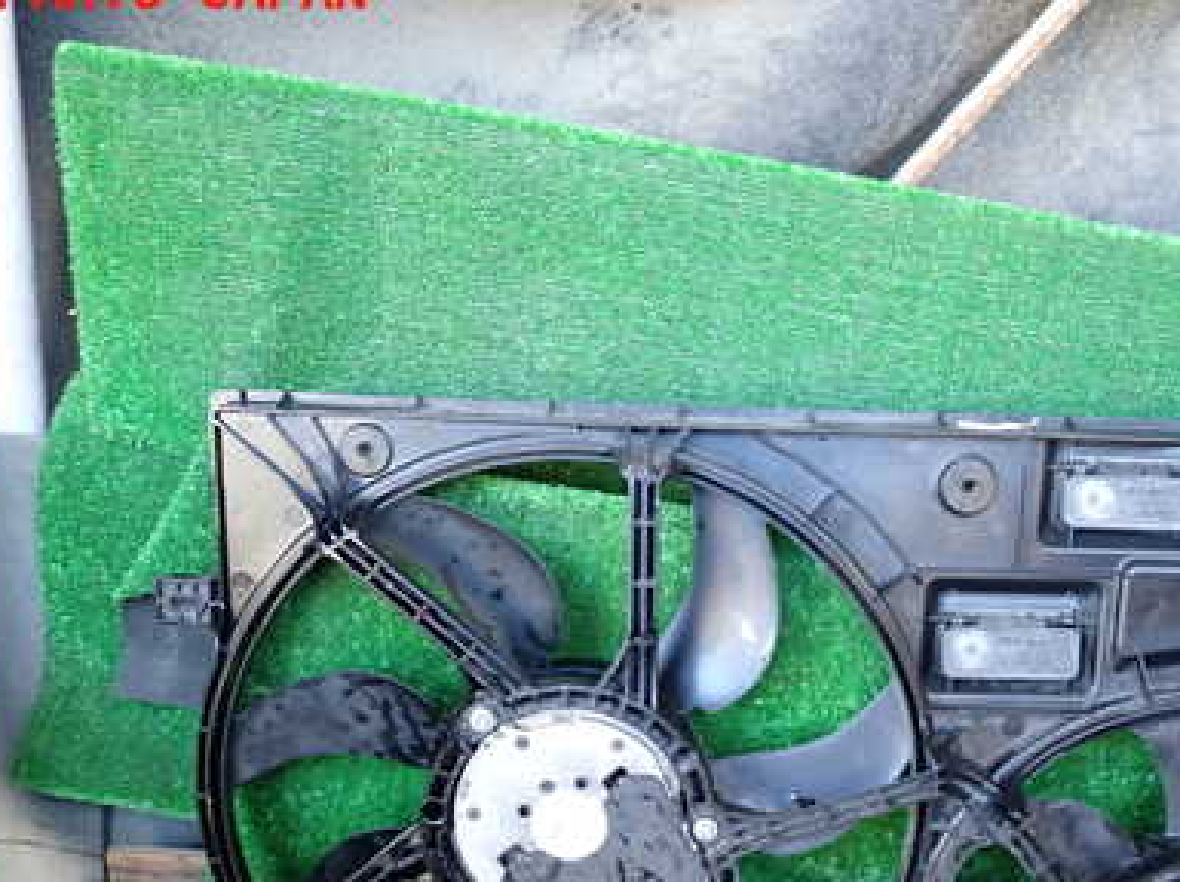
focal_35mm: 39
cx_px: 729
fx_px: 1328
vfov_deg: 36.1
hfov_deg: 47.5
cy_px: 640
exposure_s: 1/30
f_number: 2
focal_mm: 4.5
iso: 200
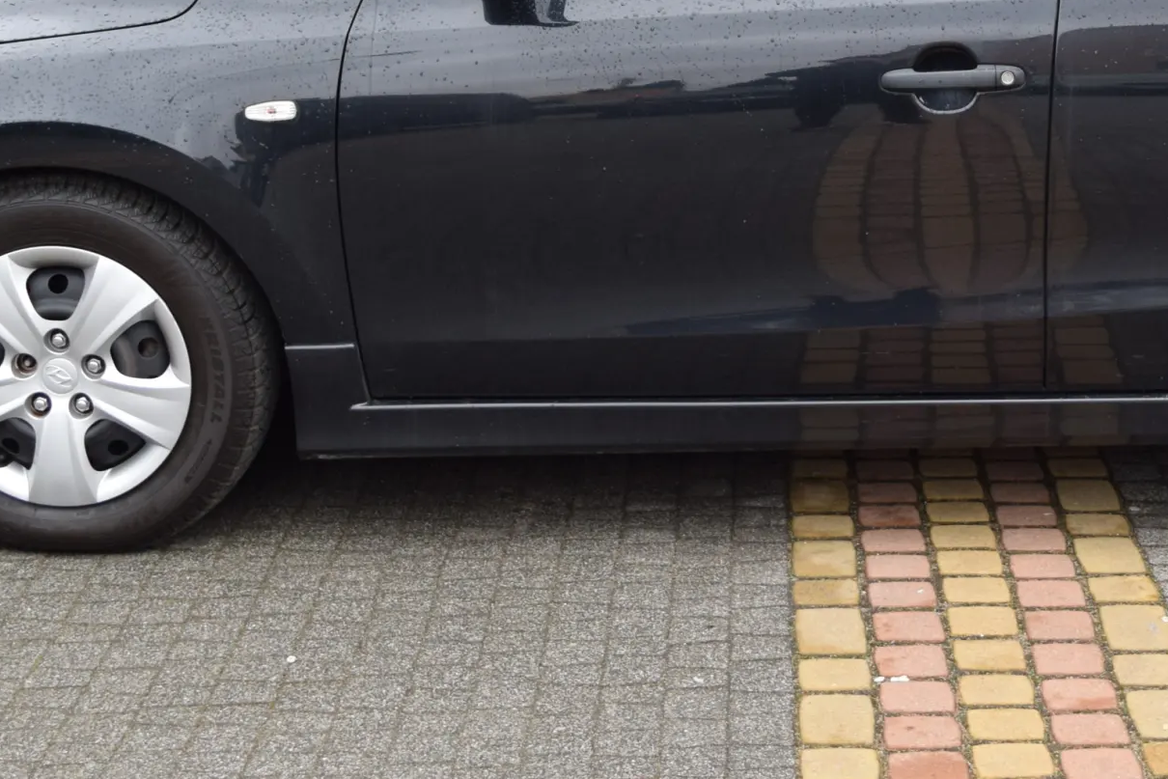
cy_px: -47
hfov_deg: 26.6
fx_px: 2433
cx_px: 908
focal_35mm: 75
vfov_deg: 17.6
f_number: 5
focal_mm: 20
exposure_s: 1/100
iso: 400
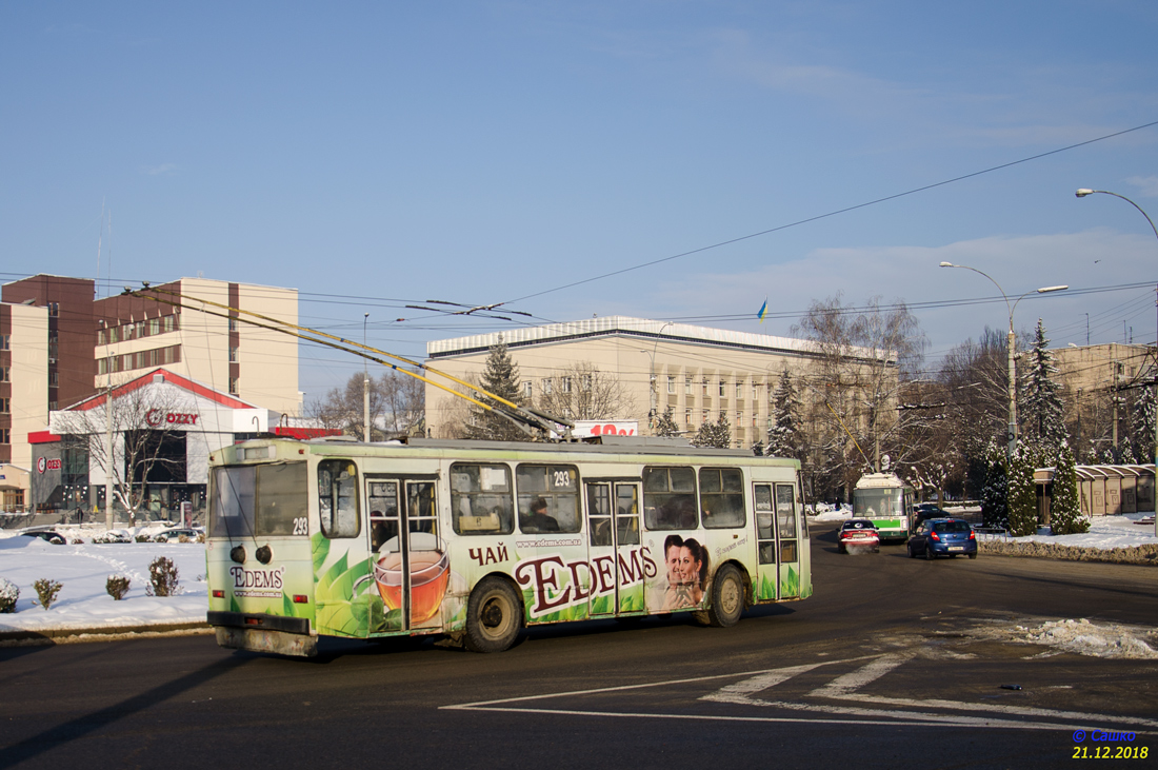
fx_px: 1157
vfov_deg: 36.8
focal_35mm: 36
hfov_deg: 53.2
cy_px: 385
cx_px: 579
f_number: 3.8
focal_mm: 24
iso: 100
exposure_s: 1/800
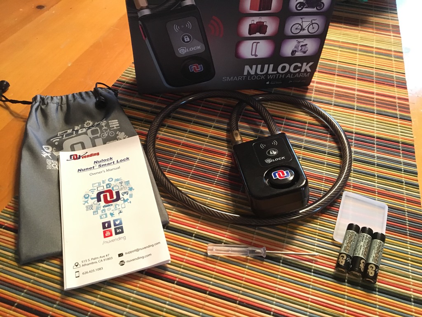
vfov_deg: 48.2
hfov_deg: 61.7
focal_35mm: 29
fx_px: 354
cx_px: 211
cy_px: 158
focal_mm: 4.15
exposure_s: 1/15
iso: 250
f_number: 2.2
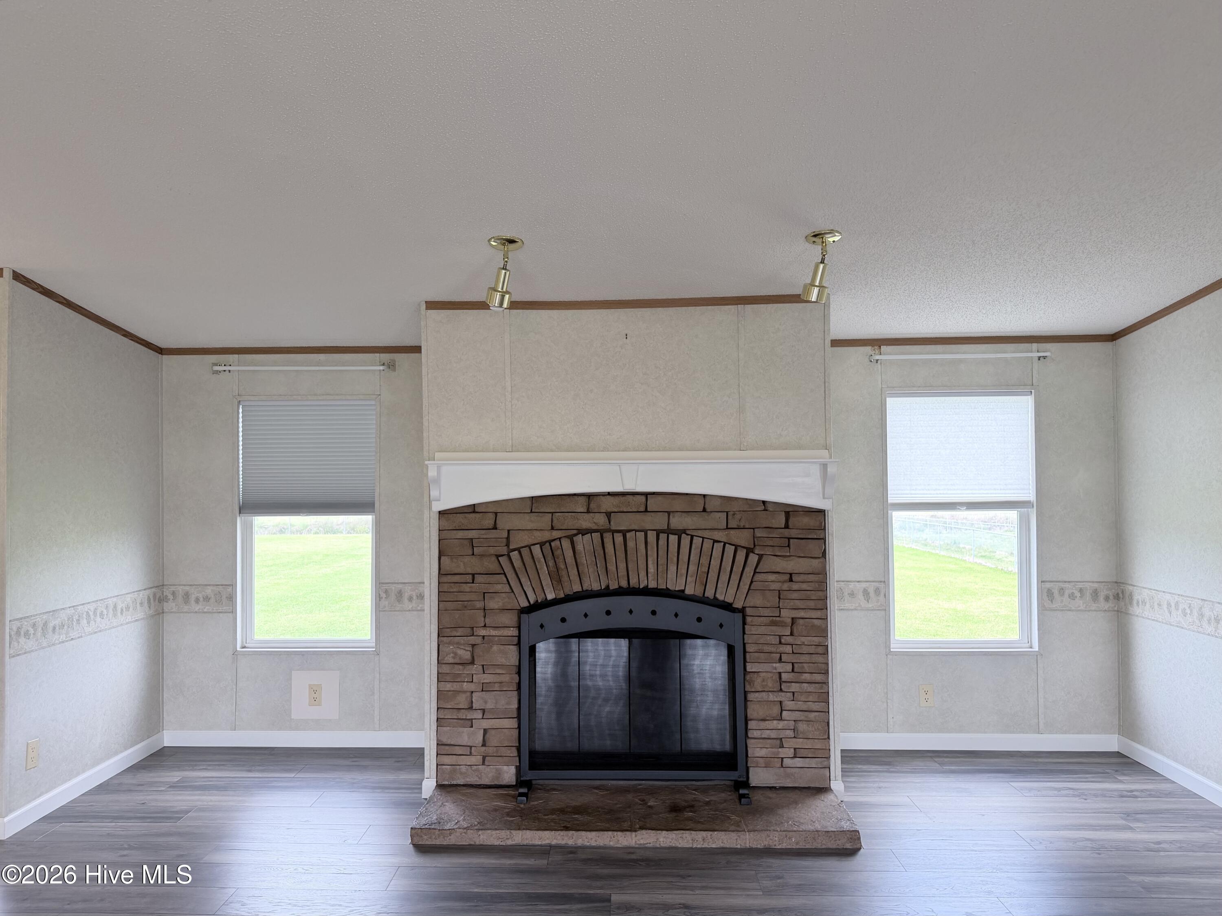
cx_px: 611
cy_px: 458
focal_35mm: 24
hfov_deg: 71.6
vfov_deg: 56.8
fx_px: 847
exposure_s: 1/210
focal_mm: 6.76
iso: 125
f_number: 1.78
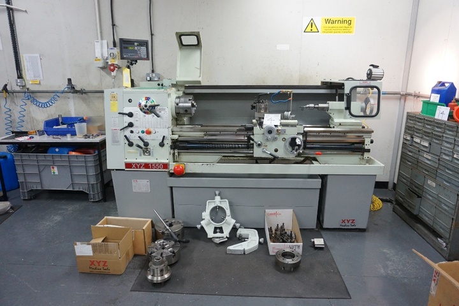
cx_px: 230
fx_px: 306
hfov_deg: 73.7
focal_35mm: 24
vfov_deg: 53.1
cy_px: 153
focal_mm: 16
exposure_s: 1/160
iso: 1600
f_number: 3.5
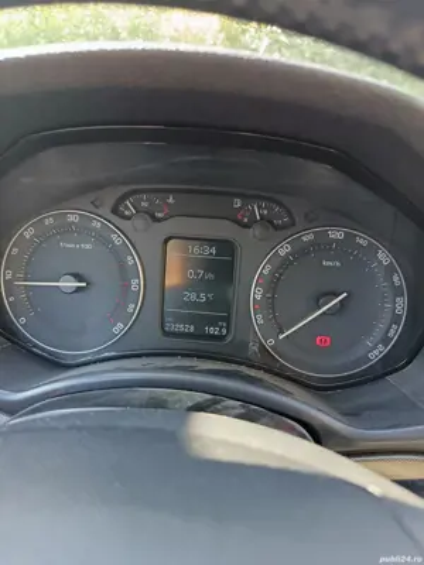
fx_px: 392
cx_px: 212
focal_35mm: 24
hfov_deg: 56.8
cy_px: 282
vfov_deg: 71.6
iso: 633
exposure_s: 1/33.3
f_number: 1.75
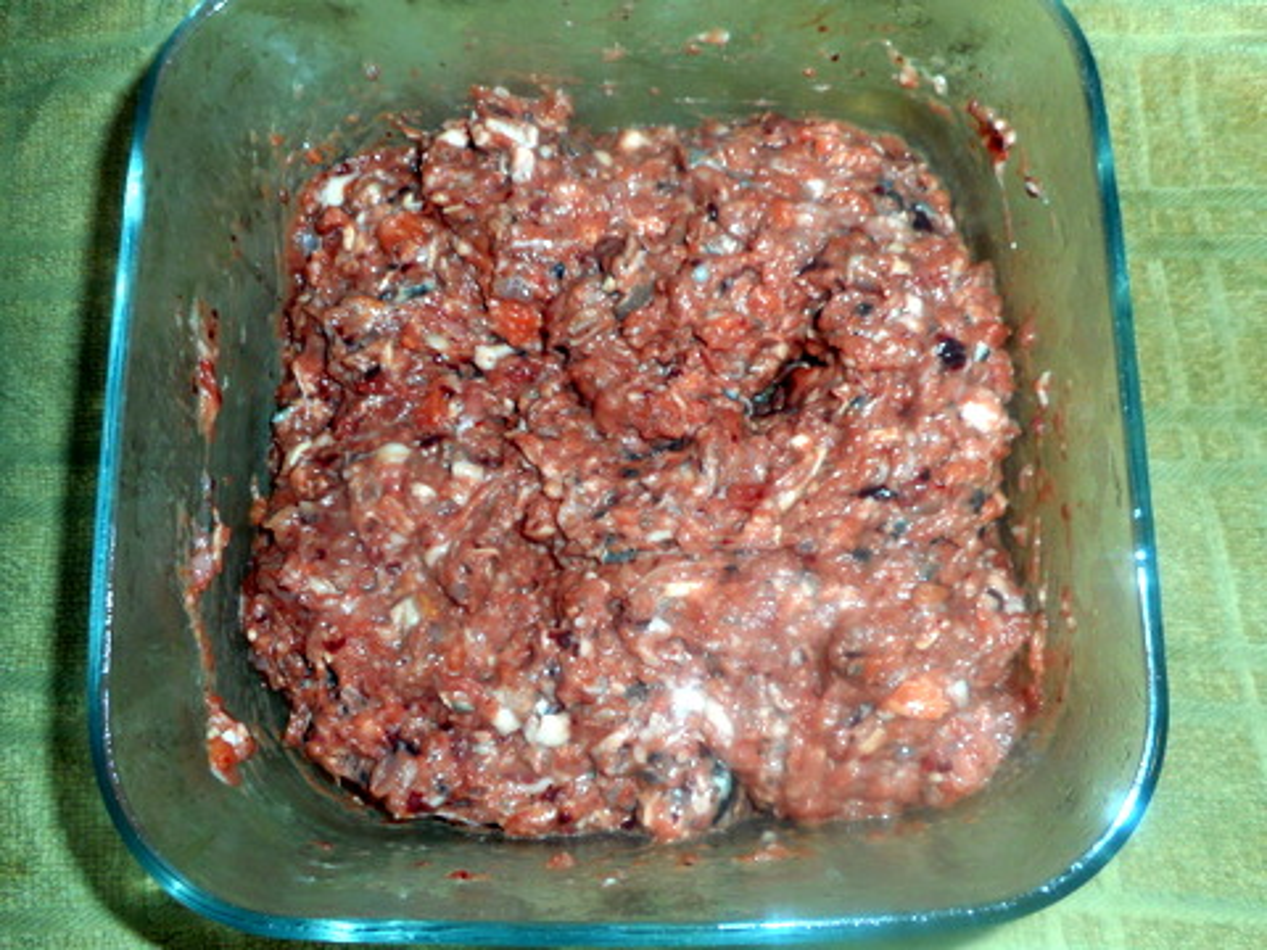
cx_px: 634
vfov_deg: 54.9
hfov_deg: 69.4
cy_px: 475
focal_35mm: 25
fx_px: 915
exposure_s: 1/25
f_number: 3.7
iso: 80
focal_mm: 4.5
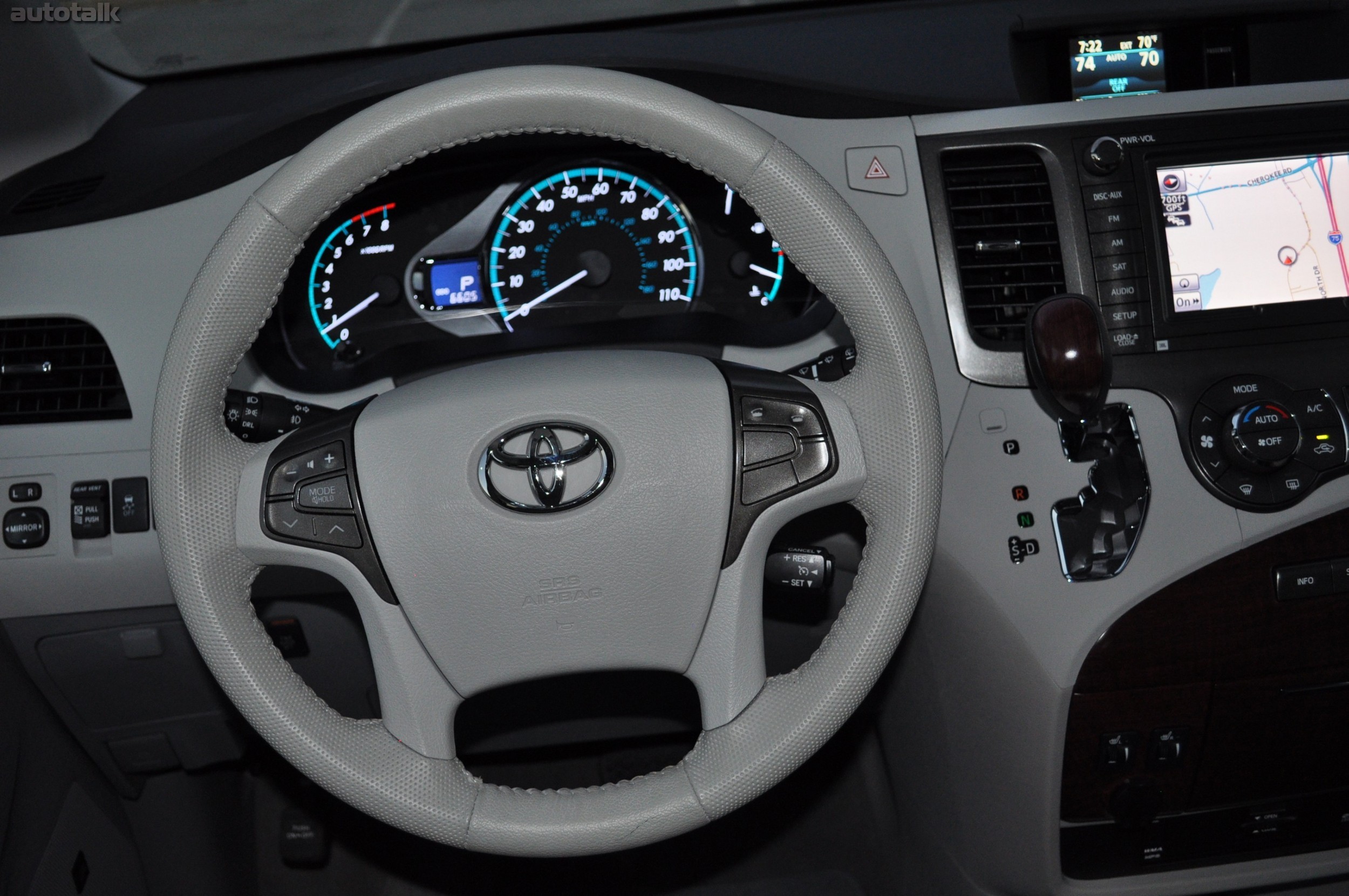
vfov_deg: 34.1
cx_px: 674
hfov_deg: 49.6
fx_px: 1460
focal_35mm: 39
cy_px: 448
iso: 720
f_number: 4.2
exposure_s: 1/60
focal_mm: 26
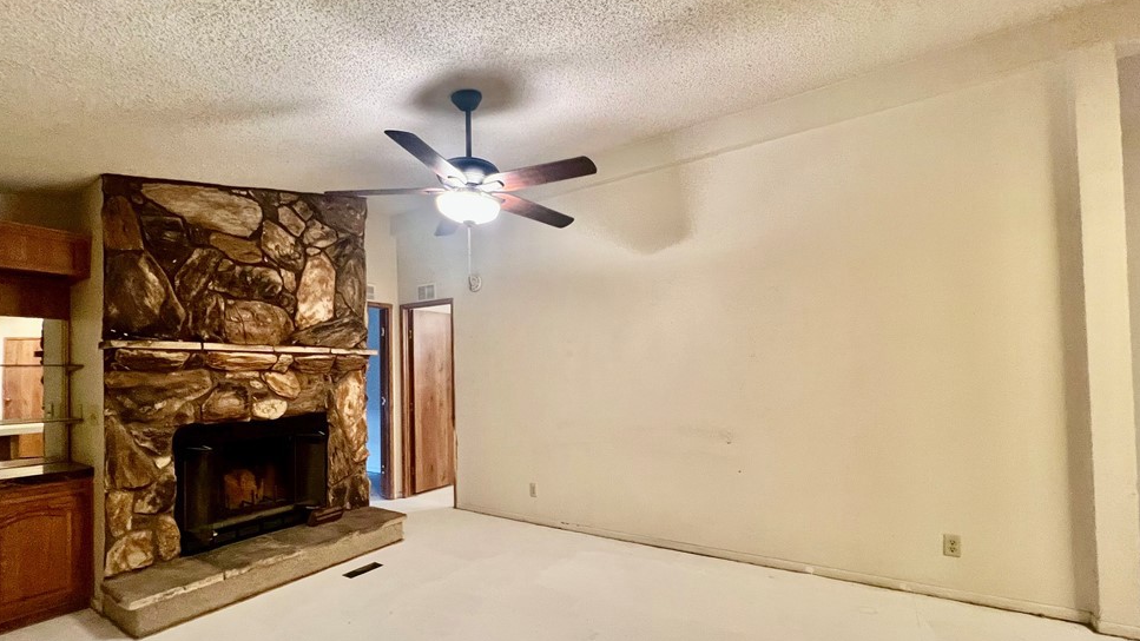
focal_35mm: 15
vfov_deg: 70.2
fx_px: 453
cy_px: 362
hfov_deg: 103.0
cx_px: 558
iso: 400
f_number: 1.8
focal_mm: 1.57
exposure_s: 1/60
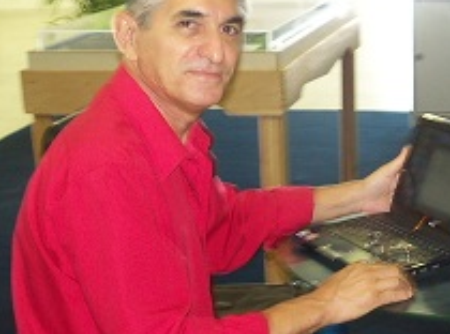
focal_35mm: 86
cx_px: 515
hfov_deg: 21.5
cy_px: 182
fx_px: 1114
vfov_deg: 17.1
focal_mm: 6.2
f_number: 3.5
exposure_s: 1/8
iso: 100
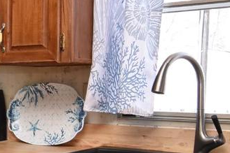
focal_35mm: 79
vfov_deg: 17.3
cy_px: 87
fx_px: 505
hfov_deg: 23.0
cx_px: -63
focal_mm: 12
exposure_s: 1/50
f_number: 11
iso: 800
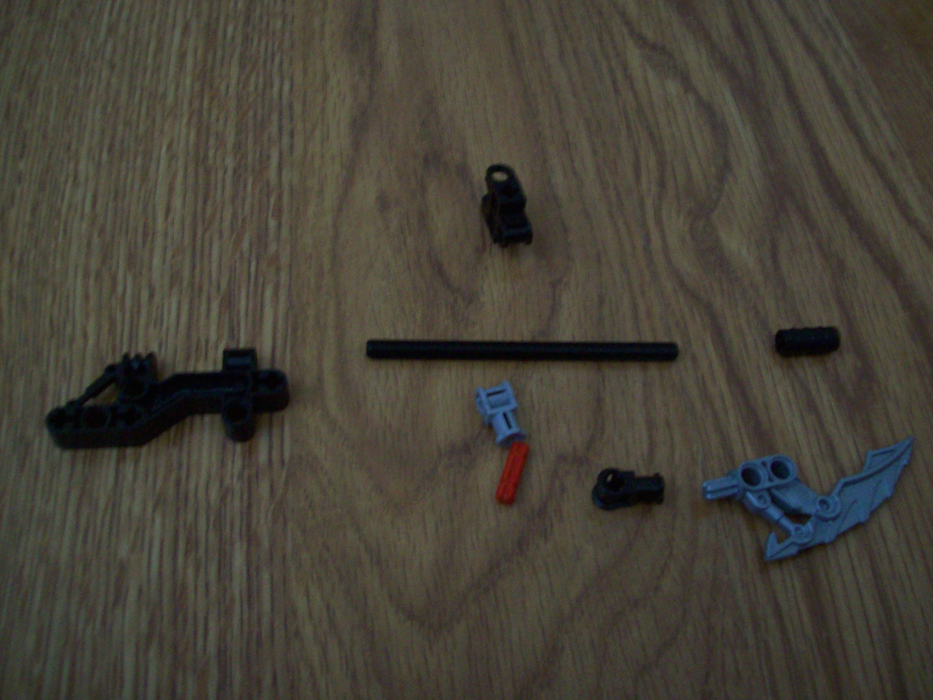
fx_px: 970
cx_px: 466
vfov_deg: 39.7
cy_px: 350
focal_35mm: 36
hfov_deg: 51.4
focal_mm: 6
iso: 200
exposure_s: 1/8
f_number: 2.7
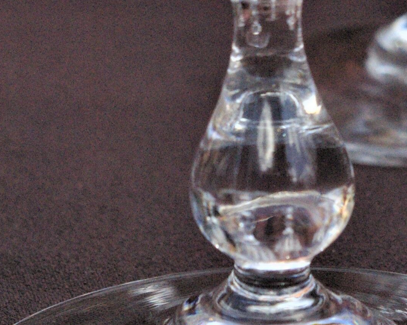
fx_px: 1240
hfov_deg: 18.6
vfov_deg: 14.9
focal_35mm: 103
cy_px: 97
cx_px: 288
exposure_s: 1/500
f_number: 8
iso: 1600
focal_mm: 26
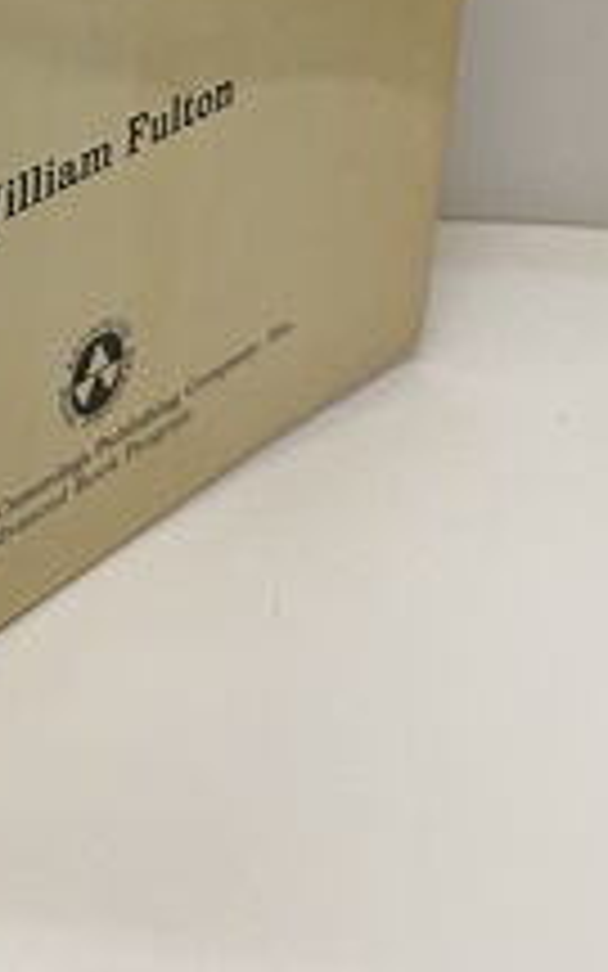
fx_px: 1803
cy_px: -200
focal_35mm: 68
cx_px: -27
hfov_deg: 18.5
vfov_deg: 26.7
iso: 100
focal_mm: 4.25
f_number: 1.8
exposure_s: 1/50
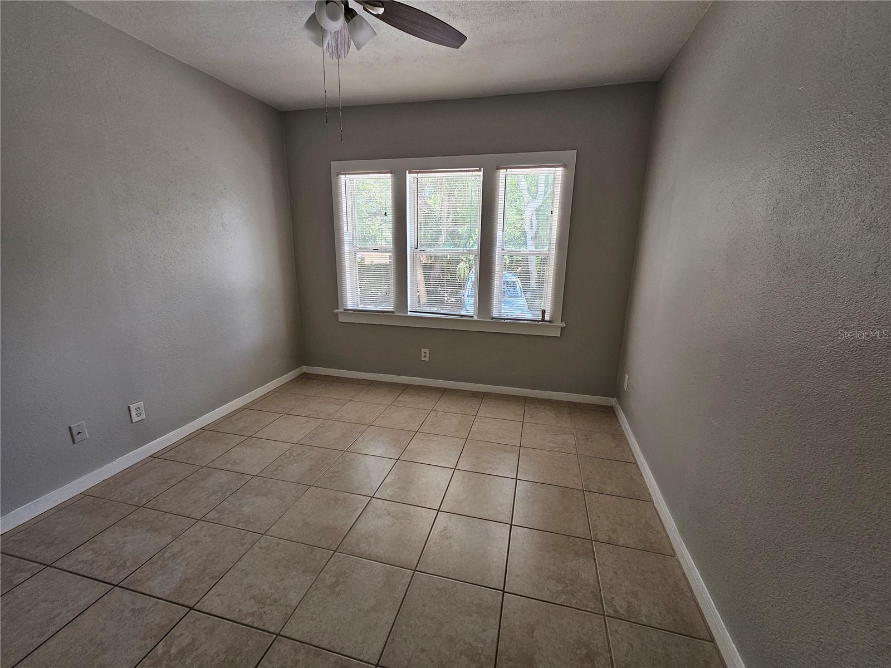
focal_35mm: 13
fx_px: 335
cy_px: 334
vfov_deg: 89.9
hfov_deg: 106.2
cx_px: 446
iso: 64
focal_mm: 2.2
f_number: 2.2
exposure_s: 1/60
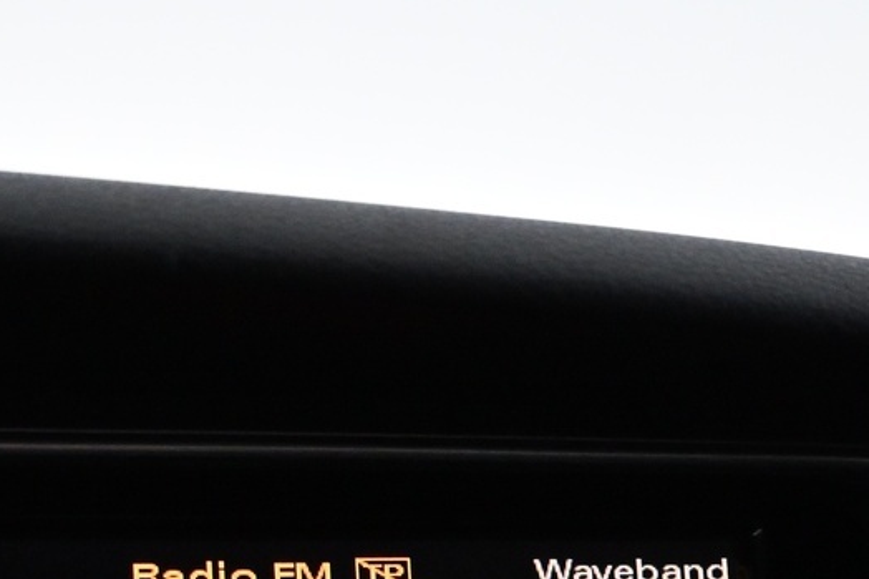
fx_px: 2461
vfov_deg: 12.9
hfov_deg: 19.9
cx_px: 262
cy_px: 805
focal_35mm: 102
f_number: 4
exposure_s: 1/80
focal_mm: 22
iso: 3200
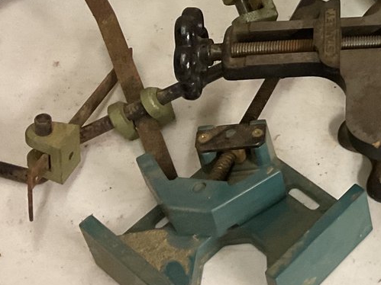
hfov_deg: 20.4
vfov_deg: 16.3
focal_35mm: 88
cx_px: 491
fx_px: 968
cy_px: -22
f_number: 1.8
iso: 200
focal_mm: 3
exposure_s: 1/40
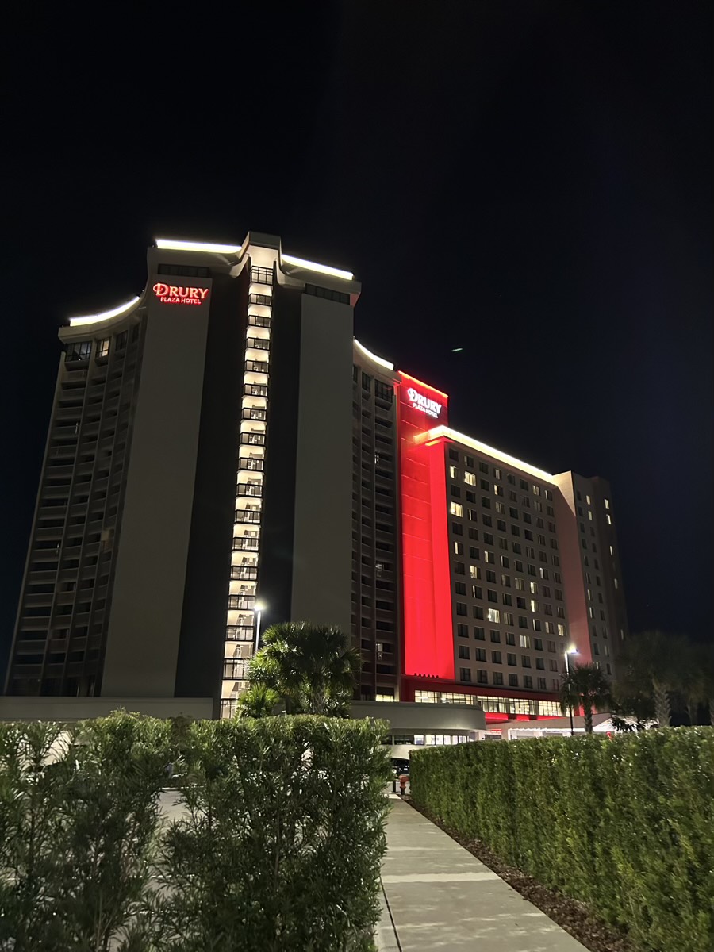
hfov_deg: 53.1
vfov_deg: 67.3
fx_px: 715
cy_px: 476
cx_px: 357
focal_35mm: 26
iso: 640
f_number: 1.5
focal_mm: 5.7
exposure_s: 1/30
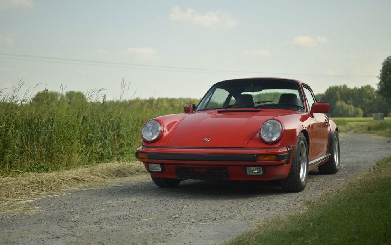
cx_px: 196
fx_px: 581
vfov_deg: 23.8
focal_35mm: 55
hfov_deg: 37.2
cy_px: 130
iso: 100
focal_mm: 35
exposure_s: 1/1250
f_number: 1.8
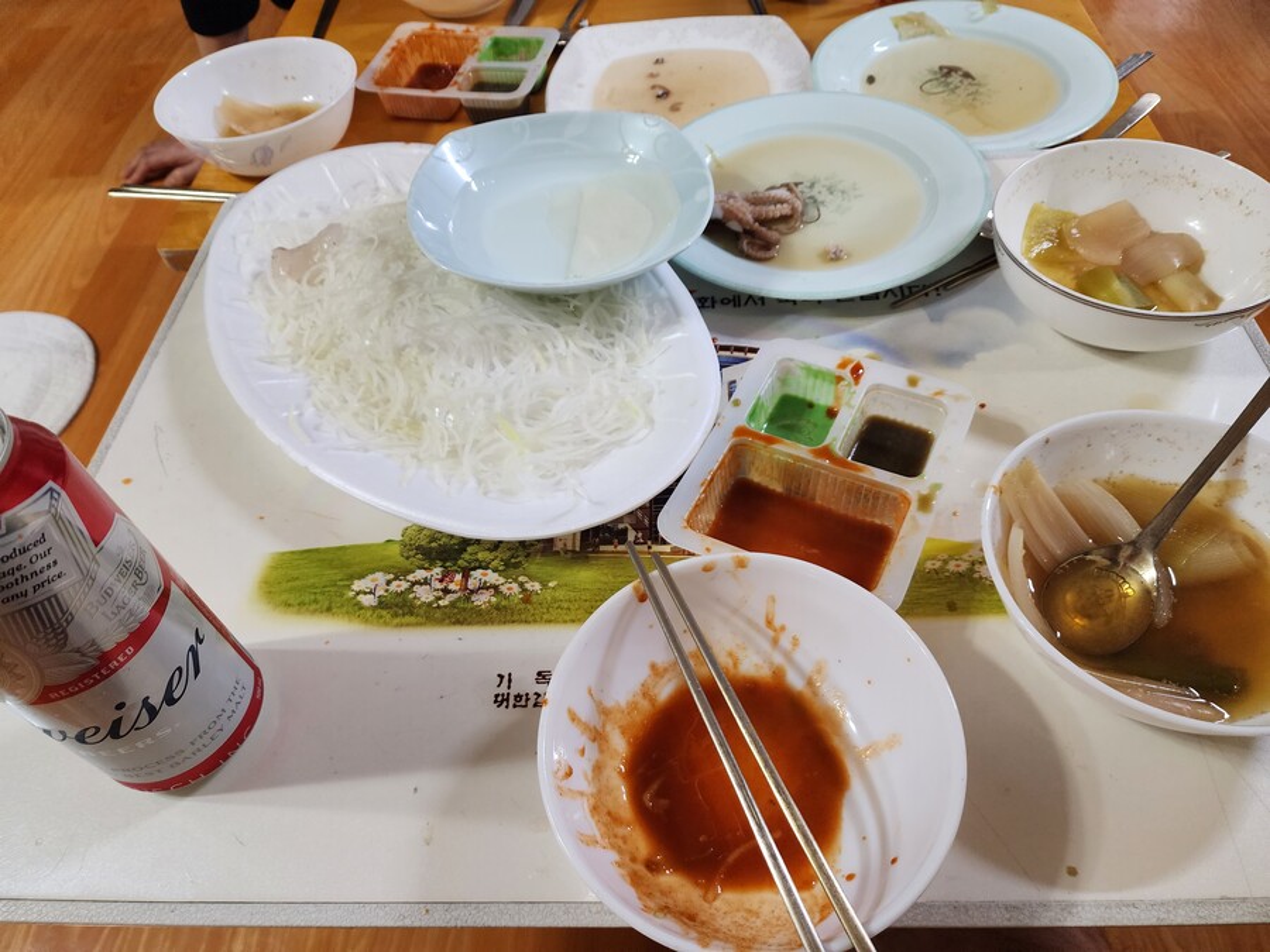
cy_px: 476
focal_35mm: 23
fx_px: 844
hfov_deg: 73.9
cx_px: 635
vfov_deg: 58.9
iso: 500
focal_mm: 6.4
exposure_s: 1/120
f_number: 1.8
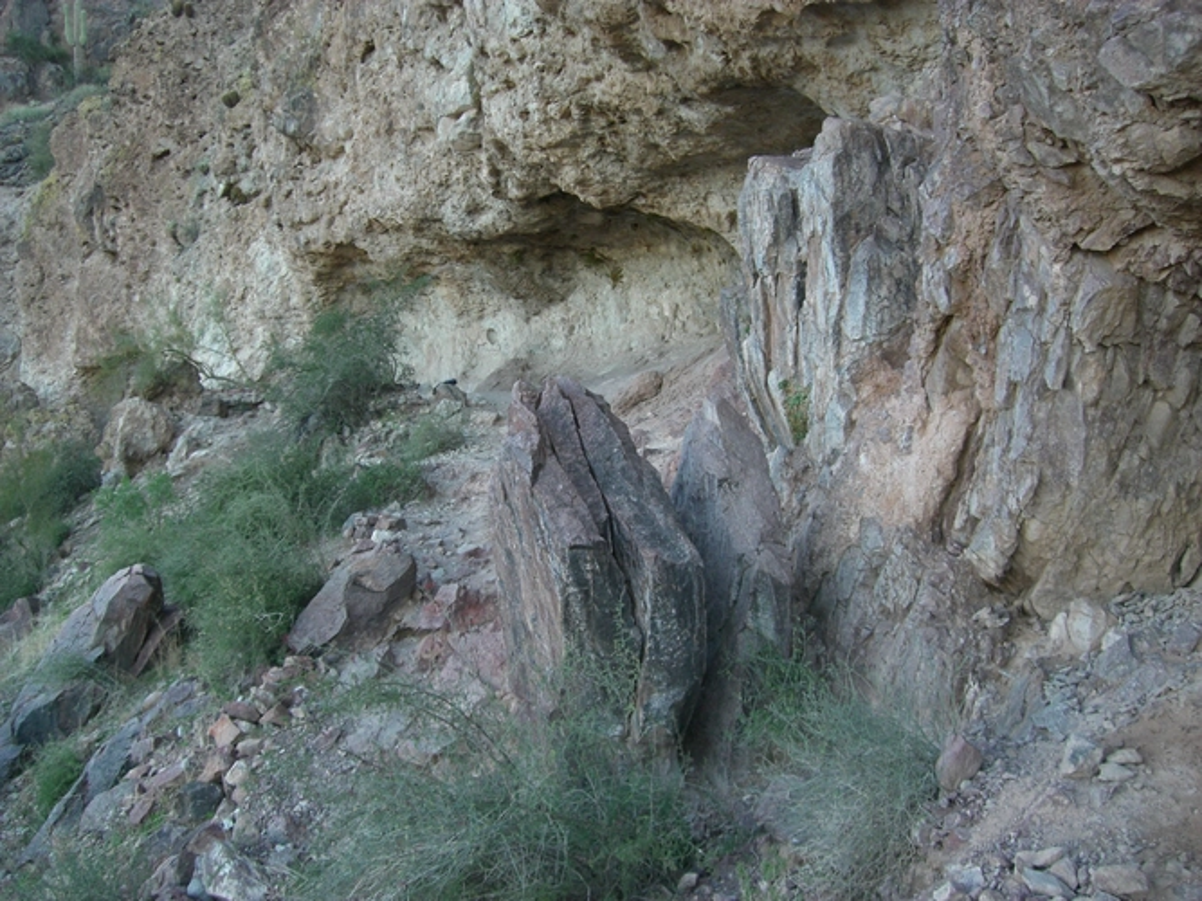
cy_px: 450
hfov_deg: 49.0
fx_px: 1319
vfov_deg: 37.7
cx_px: 601
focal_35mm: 38
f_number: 2.7
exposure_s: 1/125
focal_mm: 6.2
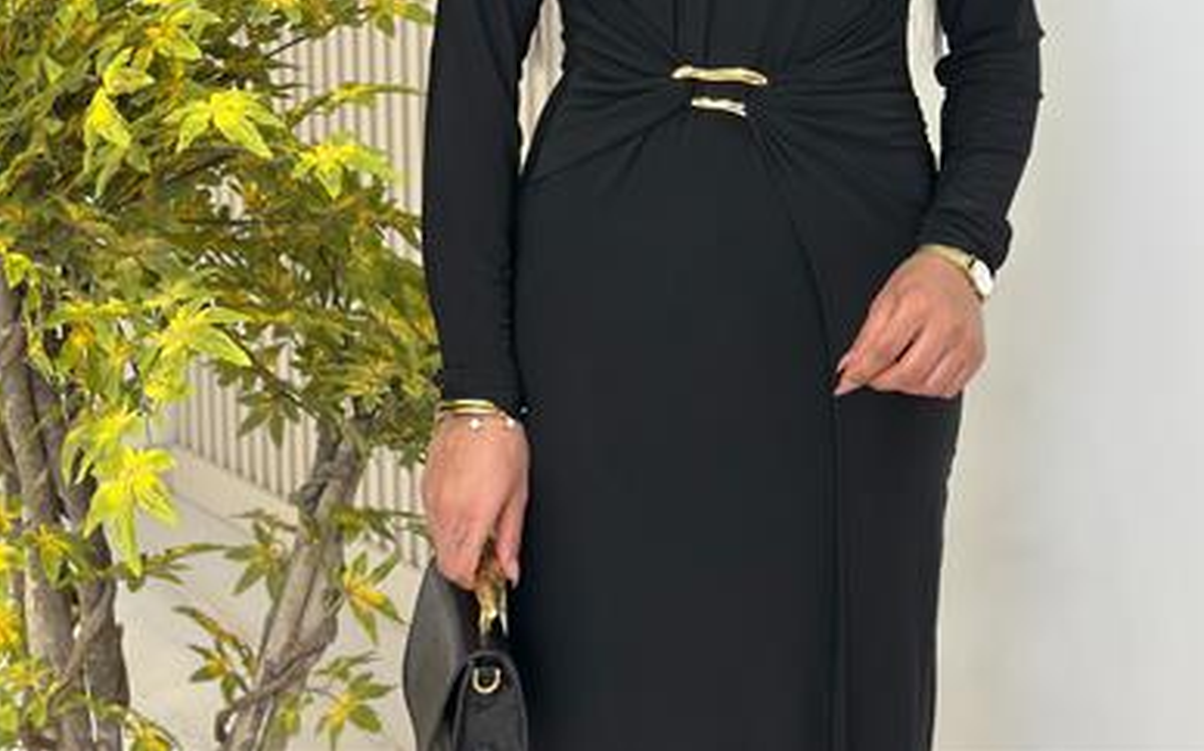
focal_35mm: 70
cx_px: 618
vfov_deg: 17.9
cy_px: -70
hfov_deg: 29.4
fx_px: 2296
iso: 80
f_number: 1.78
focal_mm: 6.86
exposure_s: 1/100
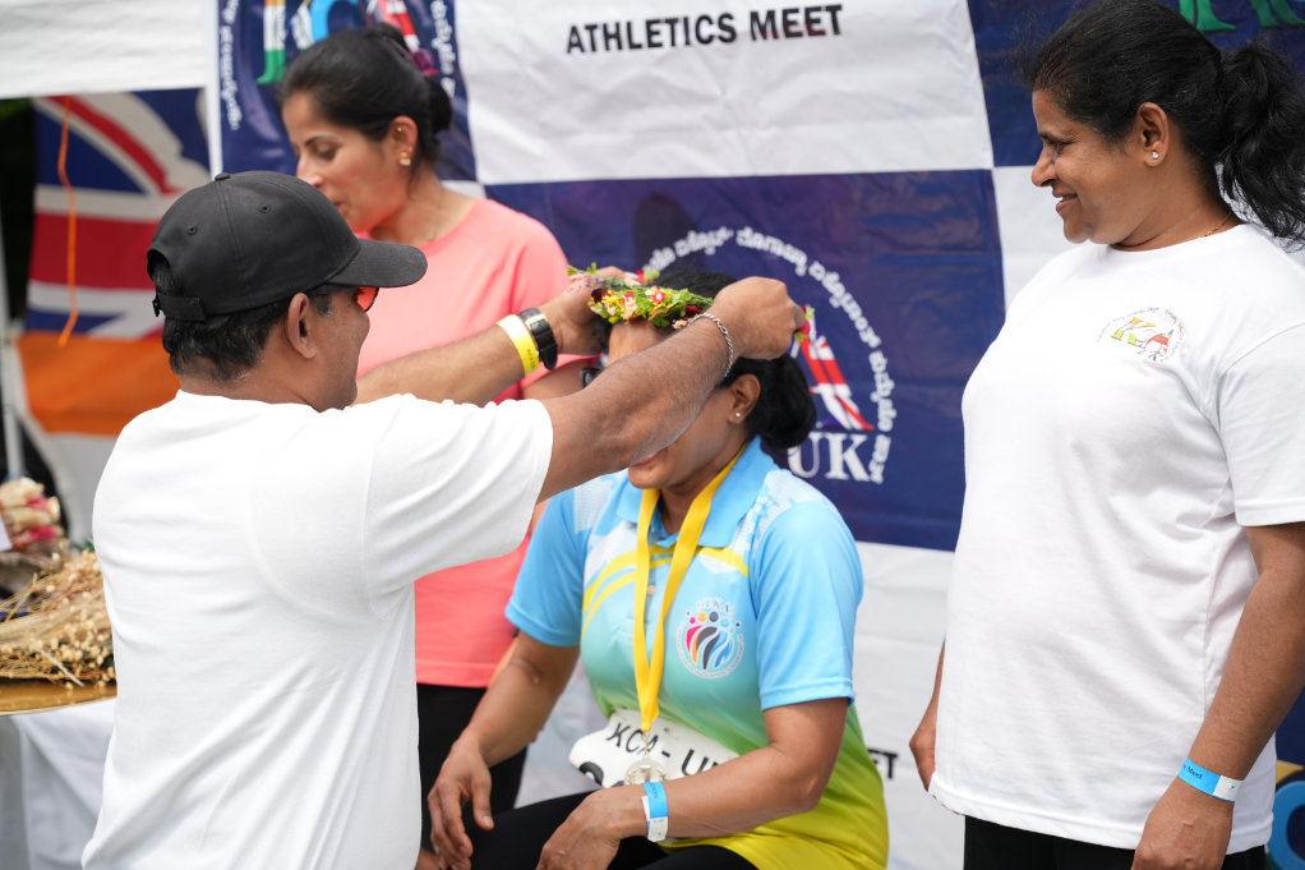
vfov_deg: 22.8
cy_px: 435
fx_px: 2156
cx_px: 652
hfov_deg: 33.7
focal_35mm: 60
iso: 250
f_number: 2.8
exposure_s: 1/2000
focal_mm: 59.5
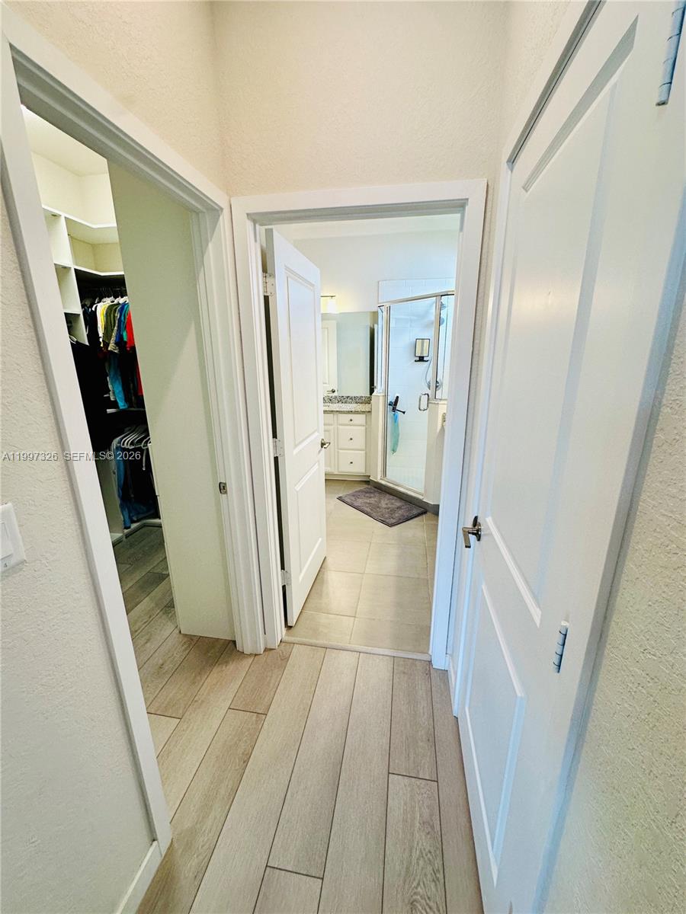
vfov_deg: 102.1
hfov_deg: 85.7
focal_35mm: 14
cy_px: 457
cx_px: 343
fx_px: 370
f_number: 2.2
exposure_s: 1/120
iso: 125
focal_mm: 2.22
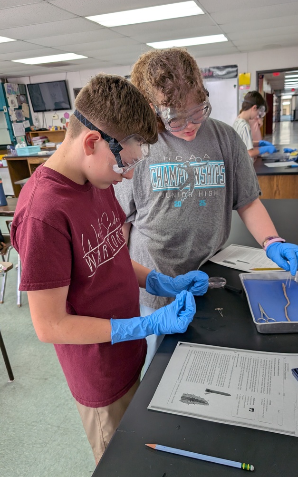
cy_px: 239
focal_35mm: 26
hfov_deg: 47.3
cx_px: 183
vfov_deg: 70.4
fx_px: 338
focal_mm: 6.9
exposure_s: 1/120
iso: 119
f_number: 1.68
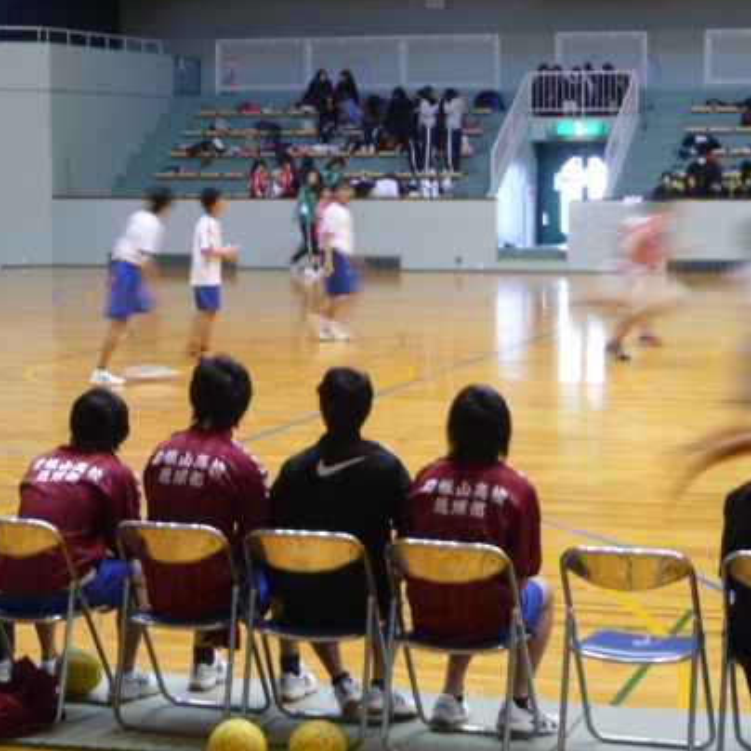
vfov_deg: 17.7
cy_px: 351
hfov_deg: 17.7
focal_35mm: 98
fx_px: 2405
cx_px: 290
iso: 400
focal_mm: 12.4
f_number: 5.1
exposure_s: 1/10
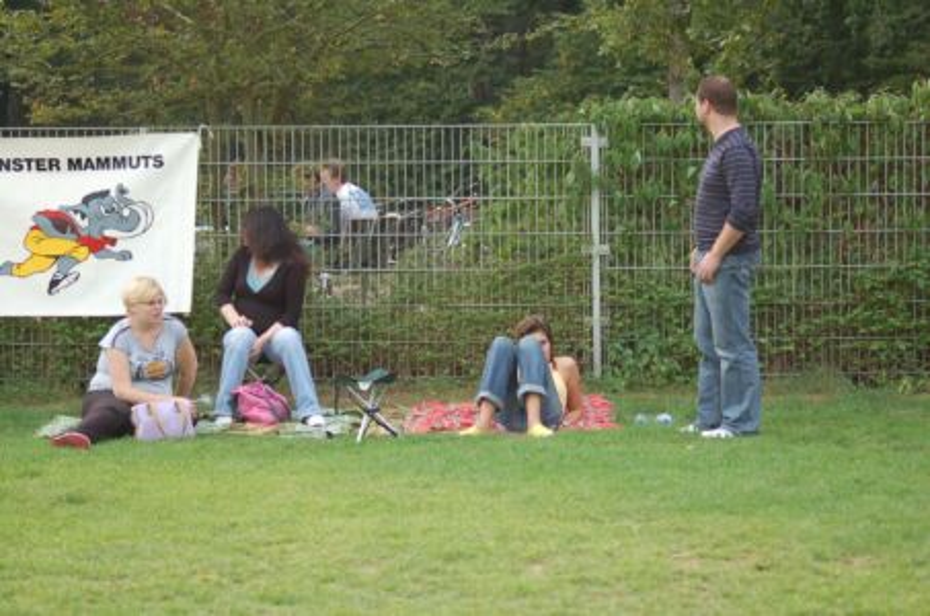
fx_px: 3171
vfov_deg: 11.1
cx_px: 465
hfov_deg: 16.7
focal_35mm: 123
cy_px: 308
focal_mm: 82
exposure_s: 1/500
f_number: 4
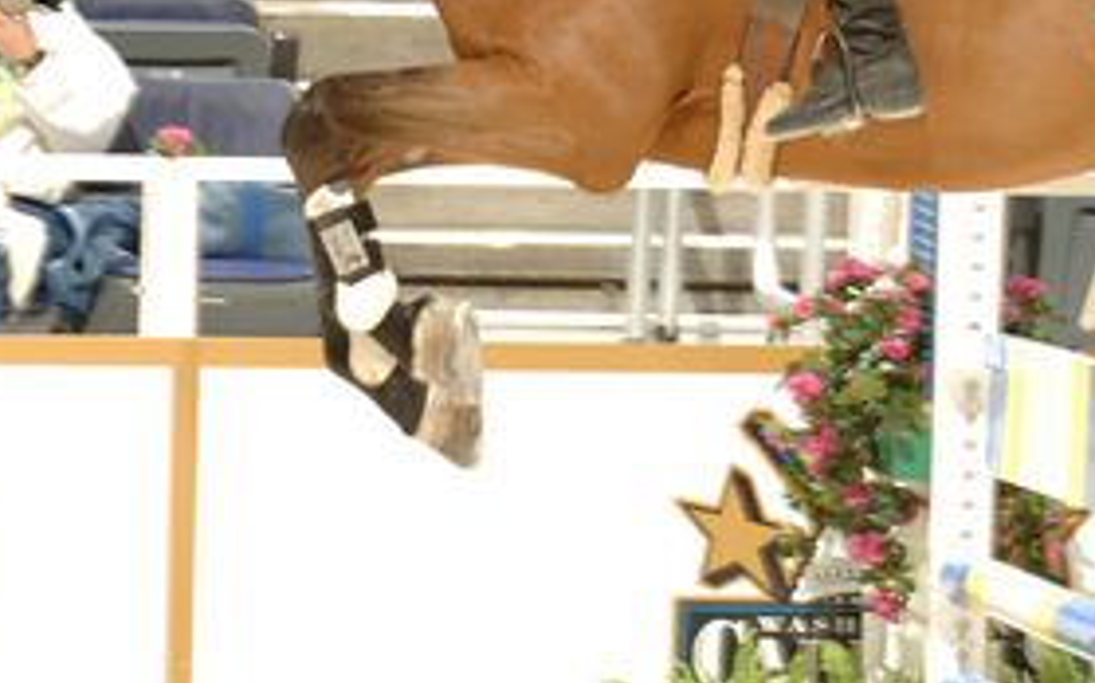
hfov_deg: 4.0
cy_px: -147
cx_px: 946
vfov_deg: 2.5
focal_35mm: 526
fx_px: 15688
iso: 400
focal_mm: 150
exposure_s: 1/250
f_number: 5
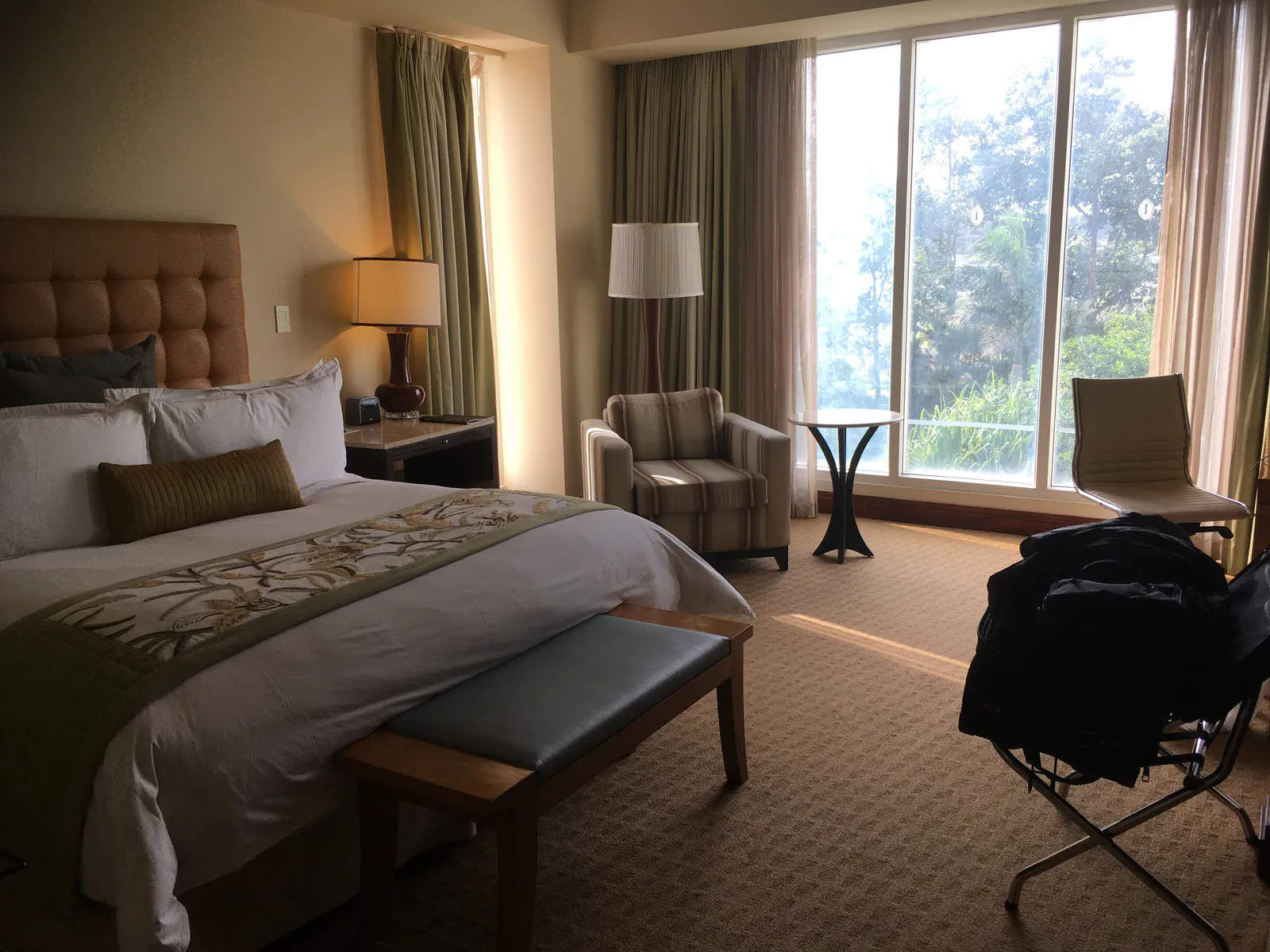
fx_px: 1064
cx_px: 635
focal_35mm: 29
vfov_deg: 48.2
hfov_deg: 61.7
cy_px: 476
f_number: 2.2
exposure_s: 1/126
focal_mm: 4.15
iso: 25
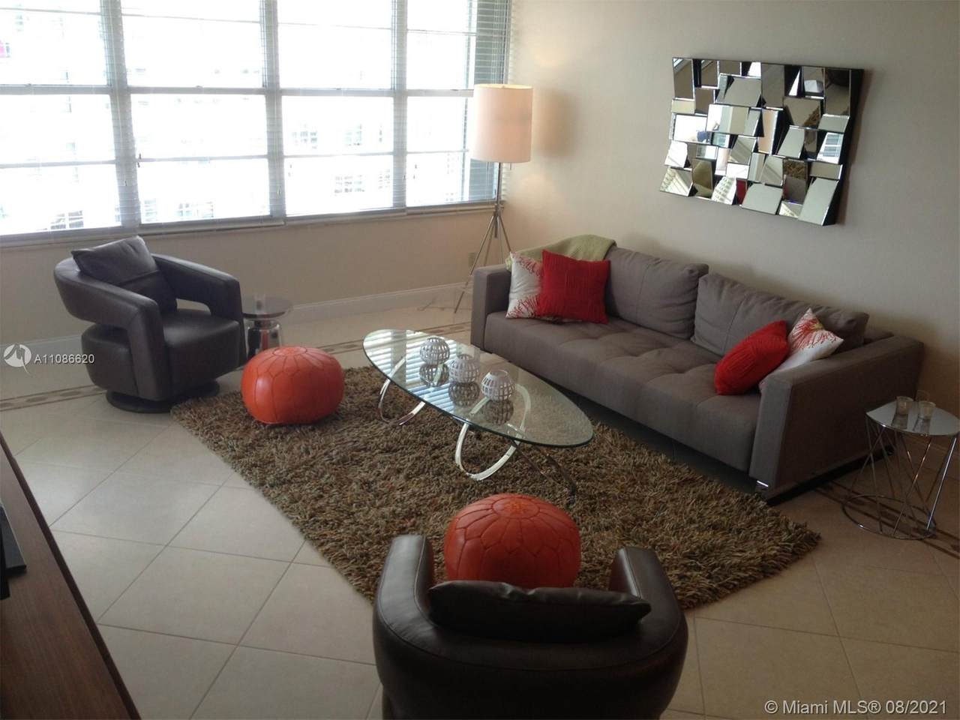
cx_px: 480
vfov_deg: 40.7
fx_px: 971
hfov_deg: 52.6
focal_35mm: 35
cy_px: 360
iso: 64
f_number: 2.4
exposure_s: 1/60
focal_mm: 4.28
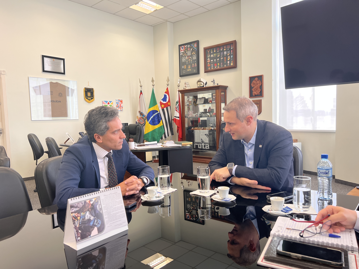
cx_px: 180
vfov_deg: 53.1
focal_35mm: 26
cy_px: 134
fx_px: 270
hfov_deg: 67.3
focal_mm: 5.7
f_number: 1.5
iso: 50
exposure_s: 1/120
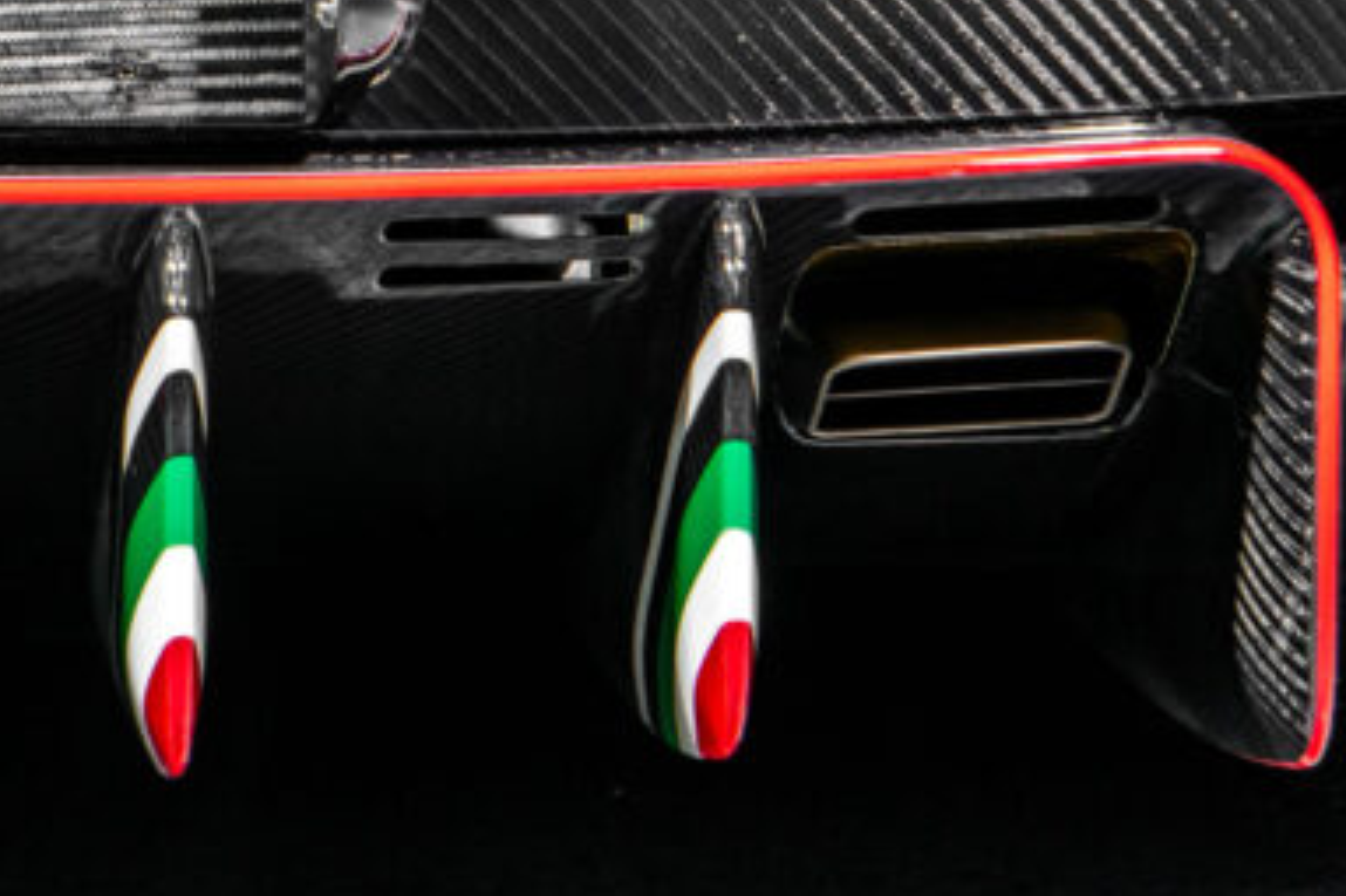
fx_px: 6988
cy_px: -204
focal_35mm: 187
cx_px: -116
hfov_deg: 10.9
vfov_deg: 7.3
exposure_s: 1/125
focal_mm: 70
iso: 160
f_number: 11
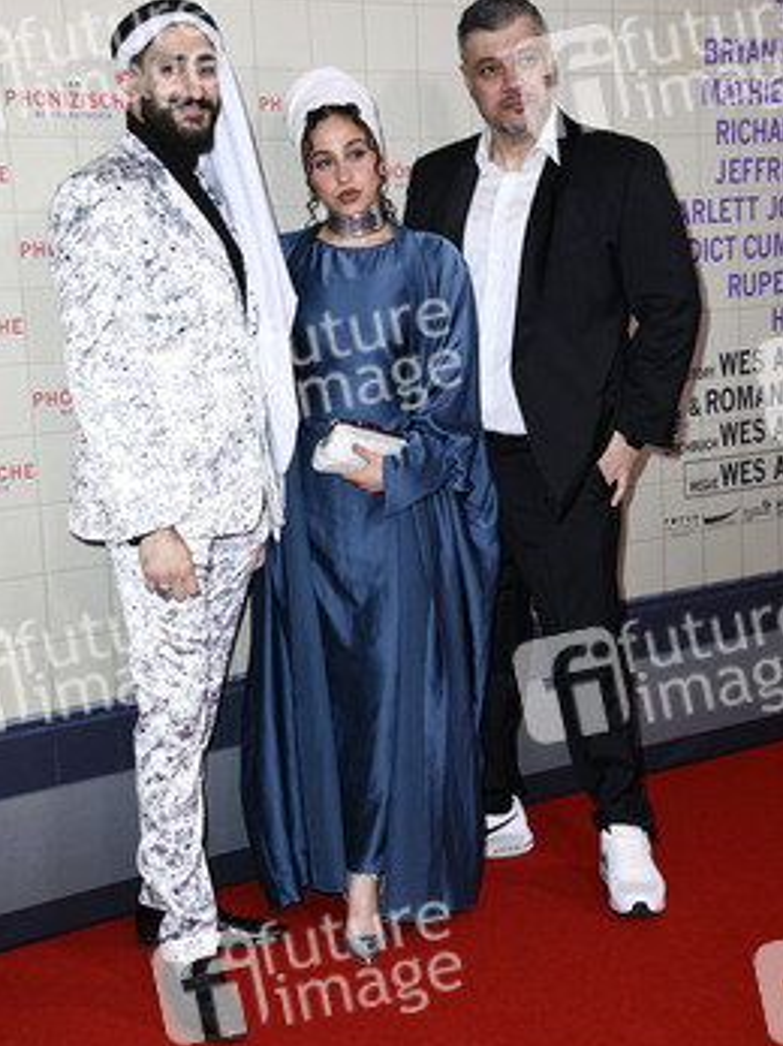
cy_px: 521
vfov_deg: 31.2
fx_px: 1871
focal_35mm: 62
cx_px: 395
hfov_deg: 23.6
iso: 800
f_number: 5.6
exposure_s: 1/250
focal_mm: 56
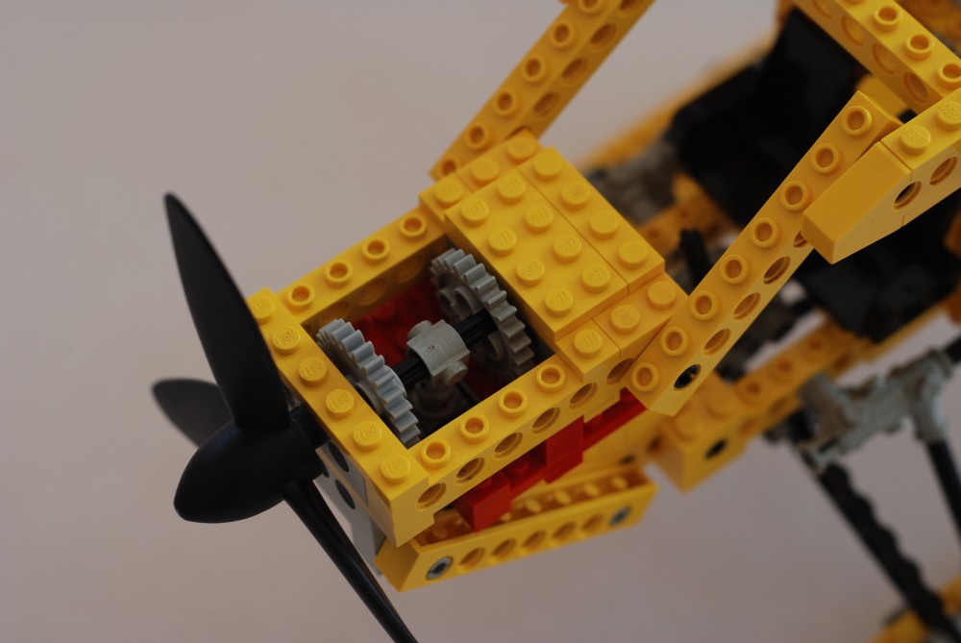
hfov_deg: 27.0
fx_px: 2004
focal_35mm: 75
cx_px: 480
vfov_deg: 18.2
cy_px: 322
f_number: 4
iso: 200
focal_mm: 50
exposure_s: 1/60
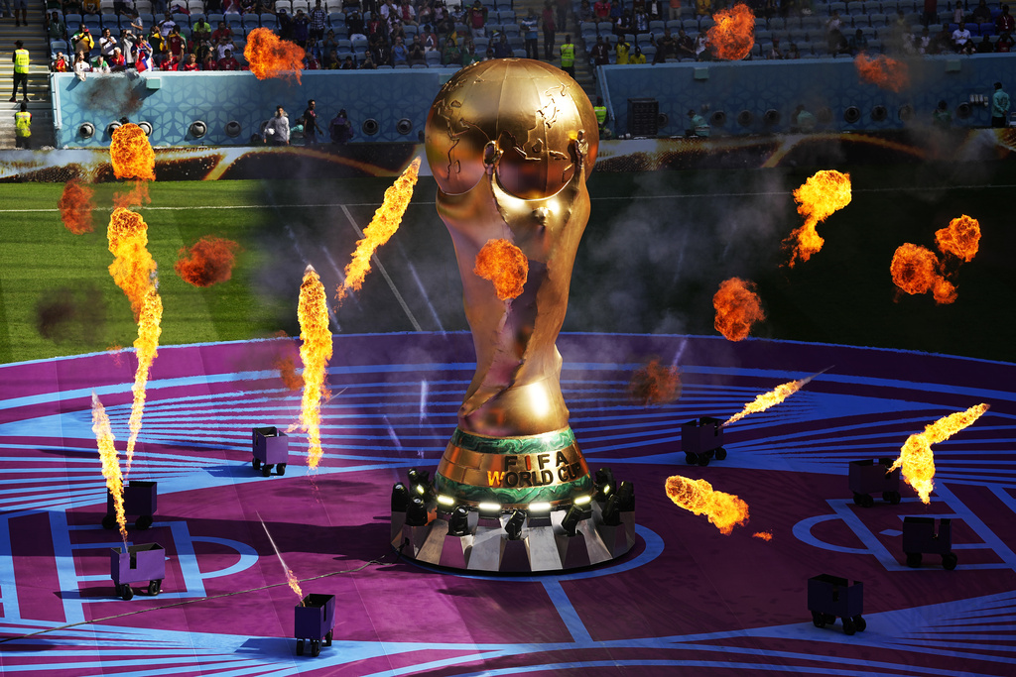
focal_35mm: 144
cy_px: 338
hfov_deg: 14.2
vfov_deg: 9.5
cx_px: 508
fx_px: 4064
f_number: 5
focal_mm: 144
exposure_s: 1/640
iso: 100
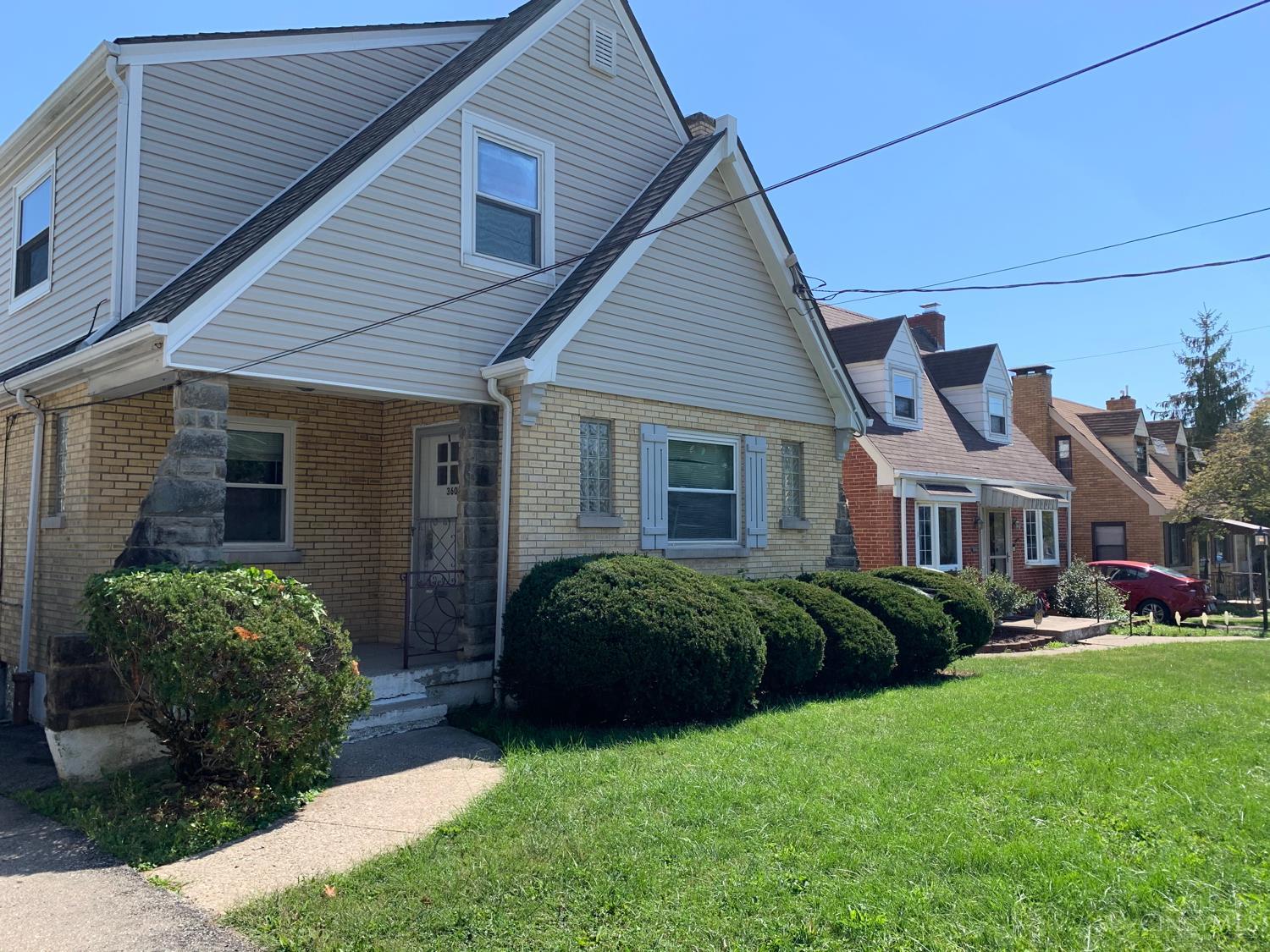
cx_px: 635
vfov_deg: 53.1
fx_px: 954
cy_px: 476
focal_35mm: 26
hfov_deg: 67.3
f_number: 1.8
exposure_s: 1/1427
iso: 25
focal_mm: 4.25
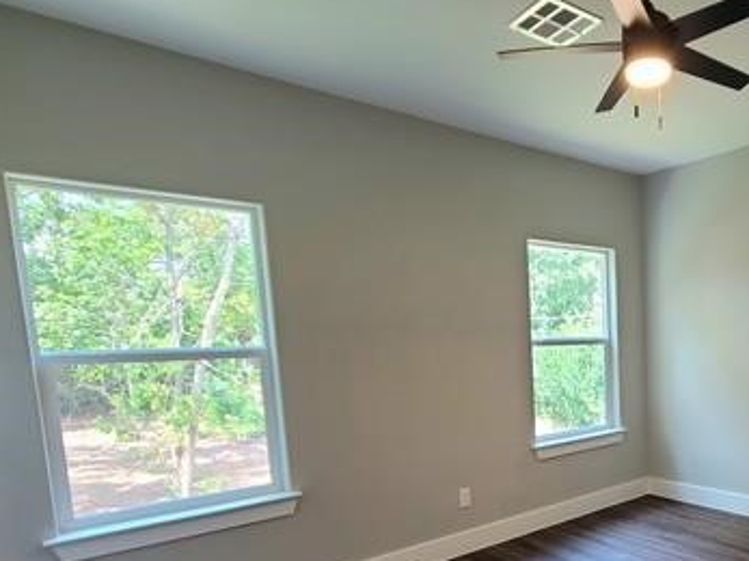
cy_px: 416
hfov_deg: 64.4
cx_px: 613
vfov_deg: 54.3
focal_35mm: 24
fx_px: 519
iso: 100
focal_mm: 2.2
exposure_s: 1/60.2
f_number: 2.2
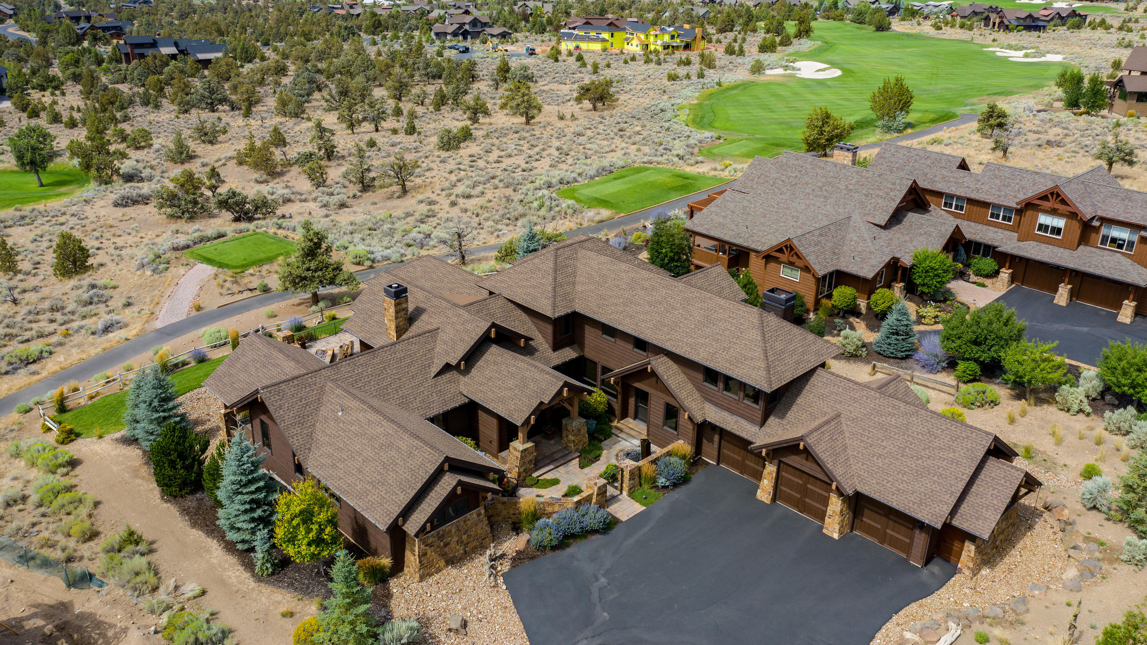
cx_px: 574
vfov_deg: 38.9
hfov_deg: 64.3
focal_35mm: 30
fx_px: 912
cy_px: 323
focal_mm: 10.26
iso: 100
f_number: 4.5
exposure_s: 1/120
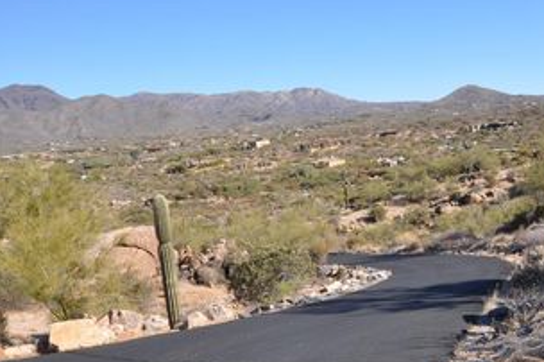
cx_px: 413
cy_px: 192
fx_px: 707
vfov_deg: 28.7
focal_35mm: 47
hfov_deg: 40.8
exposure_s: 1/200
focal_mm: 19
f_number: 10
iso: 200
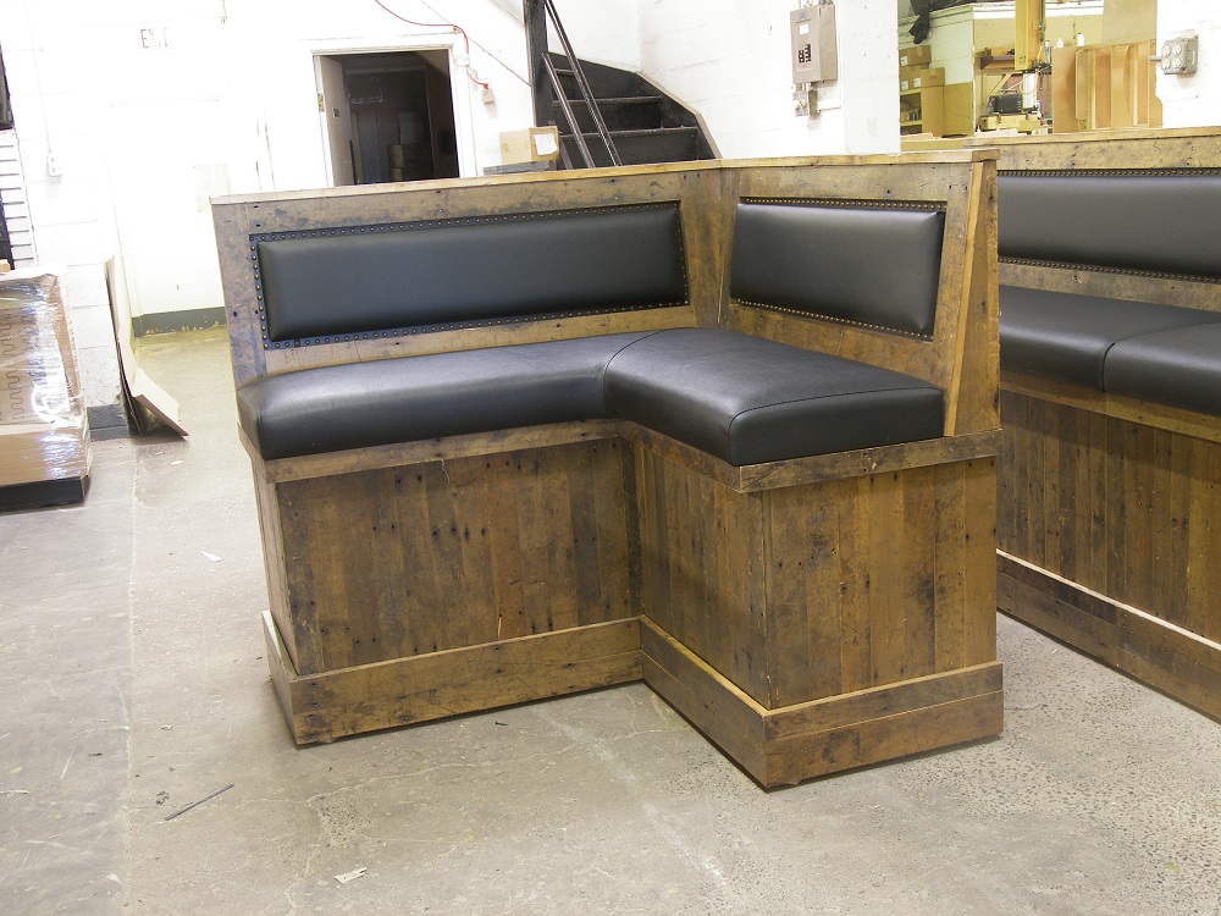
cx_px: 610
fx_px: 1446
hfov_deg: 45.8
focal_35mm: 41
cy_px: 458
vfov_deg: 35.1
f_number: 3.2
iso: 100
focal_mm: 8.5
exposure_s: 1/3.2
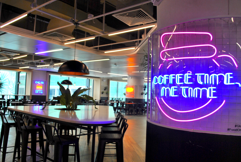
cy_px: 85
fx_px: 195
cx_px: 122
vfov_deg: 45.1
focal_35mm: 29
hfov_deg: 63.5
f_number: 4.5
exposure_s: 1/80
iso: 200
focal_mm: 18
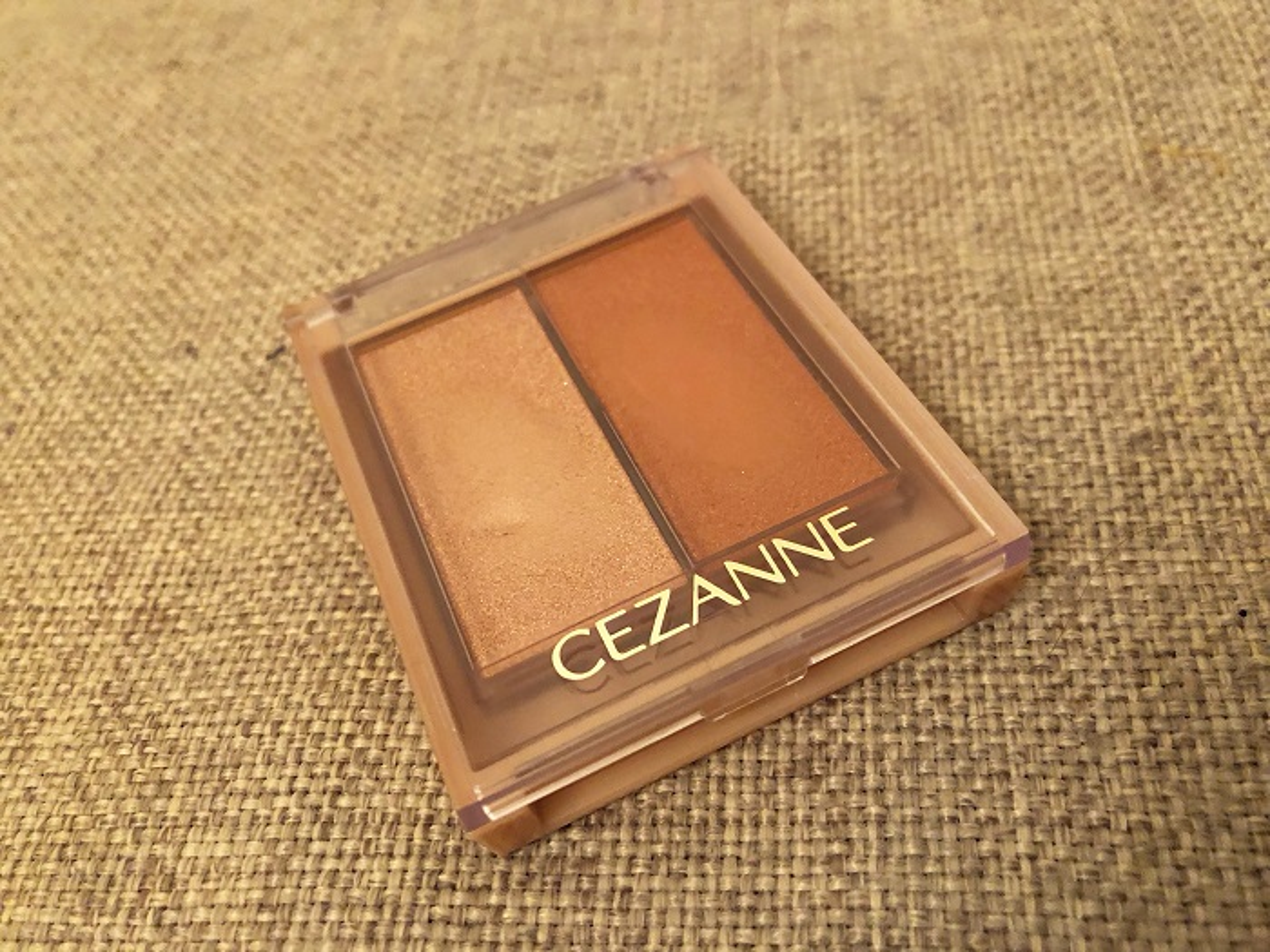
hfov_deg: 63.4
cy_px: 476
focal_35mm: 28
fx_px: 1027
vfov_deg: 49.7
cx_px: 635
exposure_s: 1/15
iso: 100
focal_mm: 4
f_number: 1.8
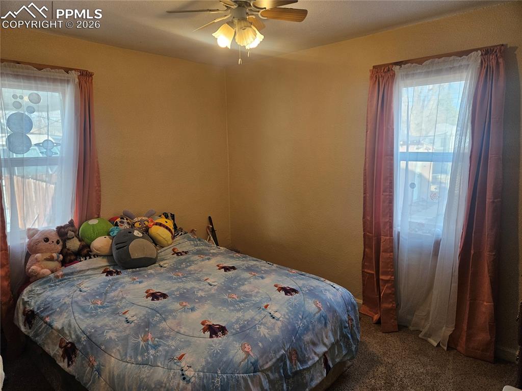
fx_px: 347
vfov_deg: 58.8
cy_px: 196
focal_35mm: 23
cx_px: 261
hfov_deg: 74.0
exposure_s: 1/120
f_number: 1.8
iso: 80
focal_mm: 5.4
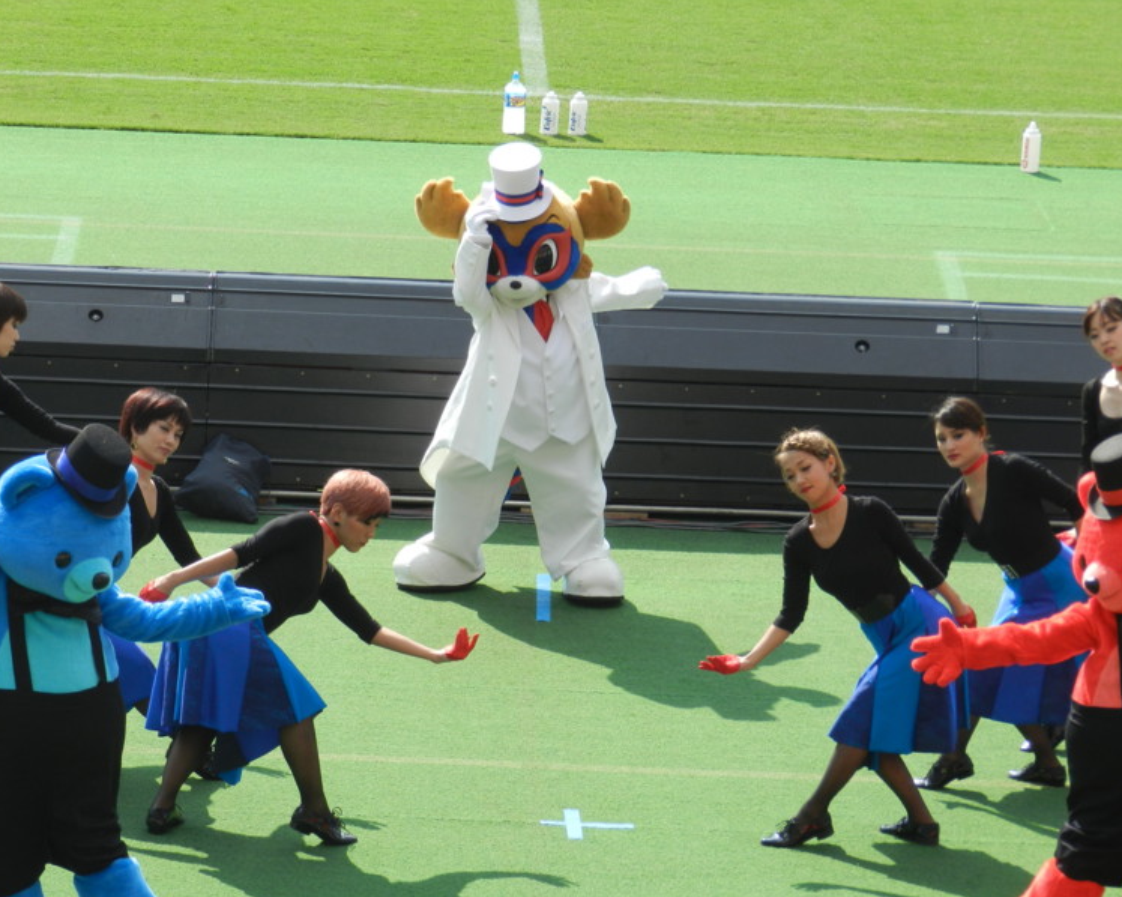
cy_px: 449
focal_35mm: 250
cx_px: 559
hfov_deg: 7.7
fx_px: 8298
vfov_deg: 6.2
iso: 160
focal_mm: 42.4
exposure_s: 1/400
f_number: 5.1
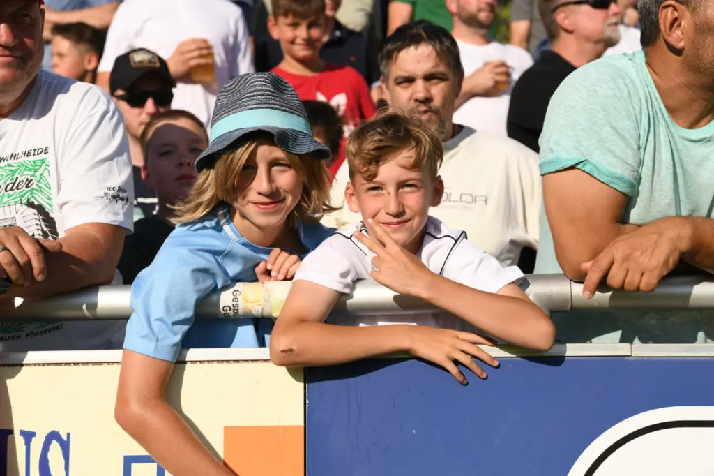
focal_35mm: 62
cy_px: 238
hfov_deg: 32.4
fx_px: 1229
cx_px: 357
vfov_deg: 21.9
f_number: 4.5
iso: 100
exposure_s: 1/1000
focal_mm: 62
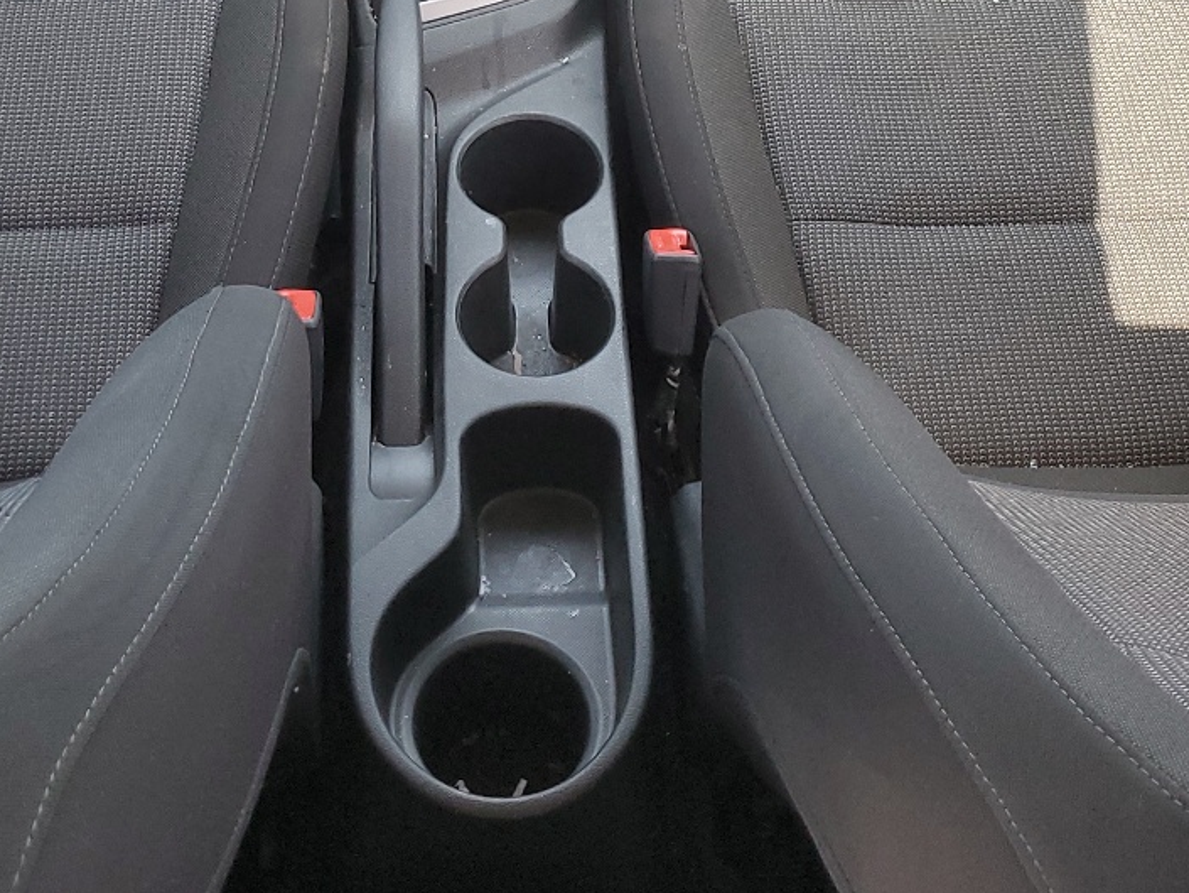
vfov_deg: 23.2
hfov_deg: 32.7
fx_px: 2027
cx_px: 528
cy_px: -111
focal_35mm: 59
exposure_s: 1/120
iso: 77
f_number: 1.5
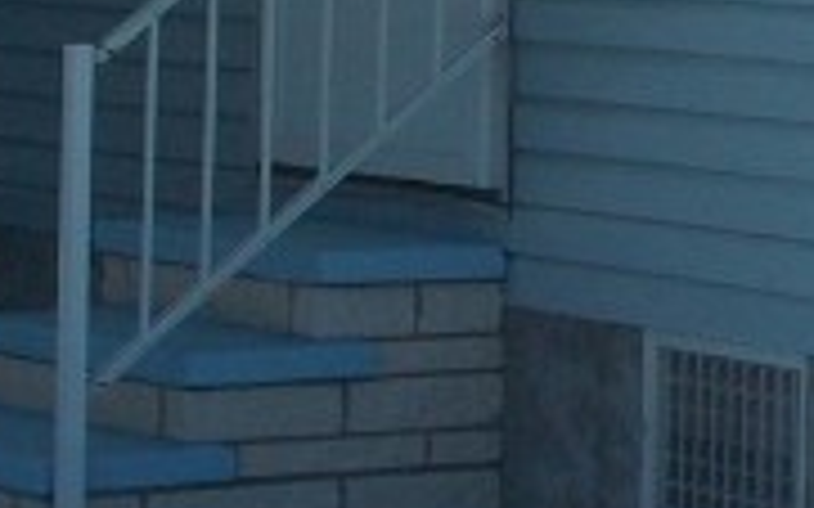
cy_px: -27
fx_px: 5189
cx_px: 940
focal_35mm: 234
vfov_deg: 5.6
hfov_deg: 8.9
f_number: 9.8
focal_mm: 6.9
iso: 80
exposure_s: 1/250
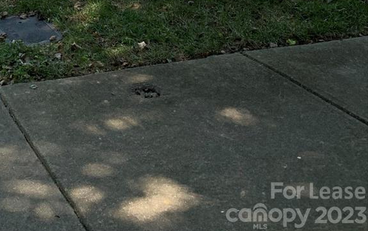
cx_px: -1
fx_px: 742
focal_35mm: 74
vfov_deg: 14.2
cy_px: -257
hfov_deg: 26.3
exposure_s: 1/732
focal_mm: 4.25
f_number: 1.8
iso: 25
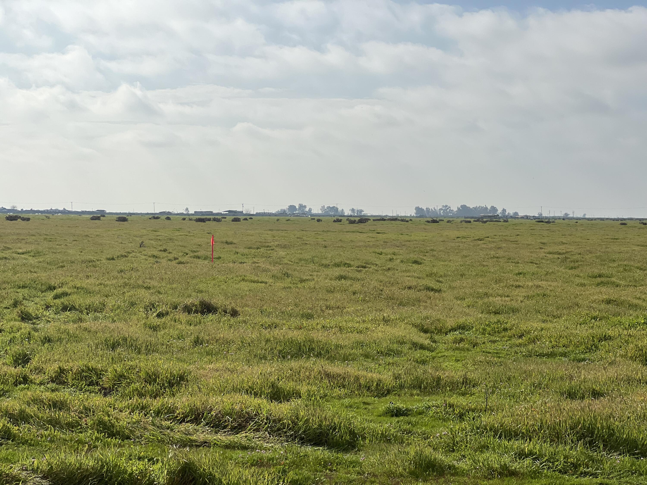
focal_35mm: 77
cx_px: 324
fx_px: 1439
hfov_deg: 25.3
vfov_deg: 19.1
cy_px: 242
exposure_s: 1/2874
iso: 32
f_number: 2.8
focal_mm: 9
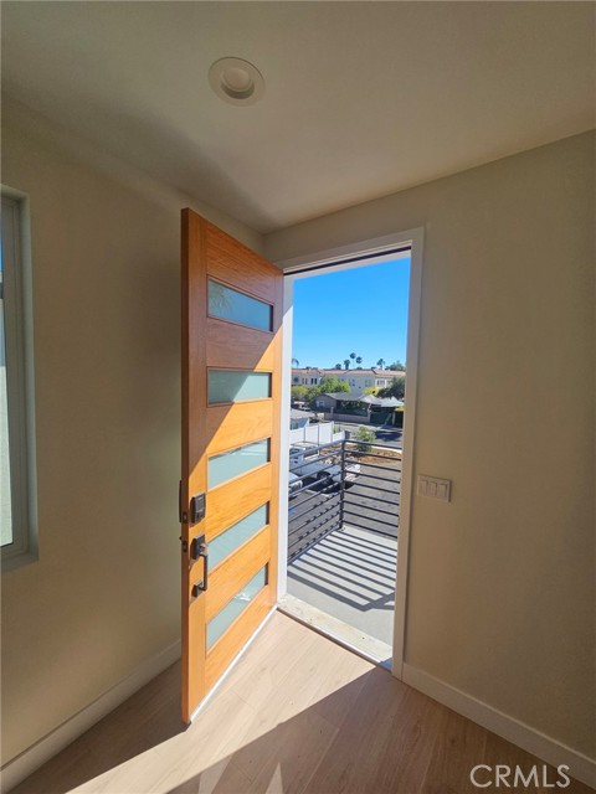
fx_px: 298
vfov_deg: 106.2
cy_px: 397
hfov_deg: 89.9
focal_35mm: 13
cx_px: 298
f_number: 2.2
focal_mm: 2.2
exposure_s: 1/1525
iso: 50
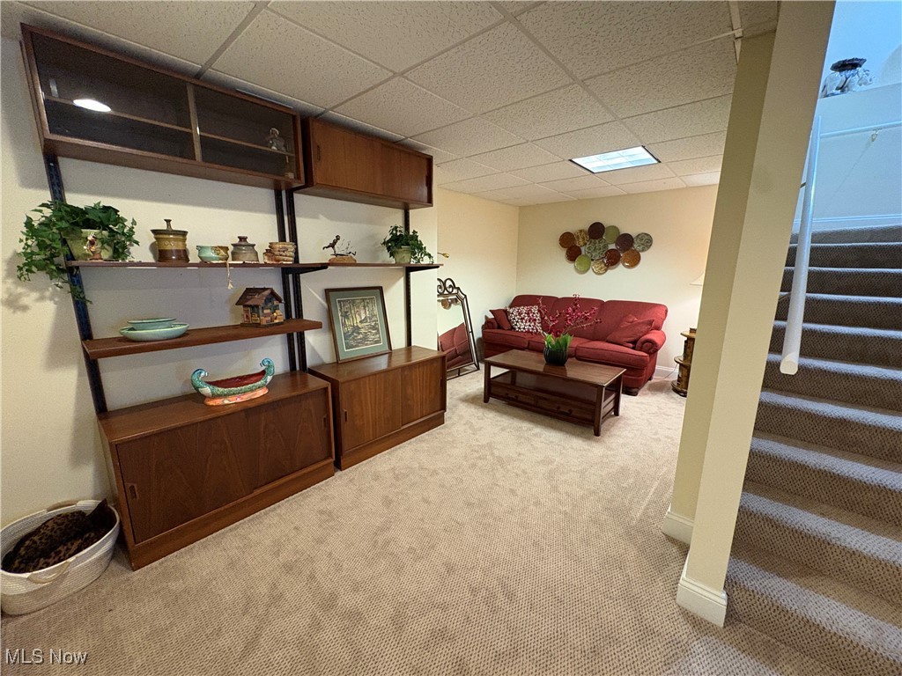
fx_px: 365
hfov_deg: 102.1
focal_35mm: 14
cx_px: 451
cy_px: 338
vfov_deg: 85.7
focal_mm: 2.22
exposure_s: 1/60
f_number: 2.2
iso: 500
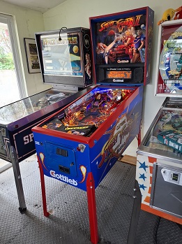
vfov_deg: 74.0
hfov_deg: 58.8
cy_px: 122
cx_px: 91
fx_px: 162
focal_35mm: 23
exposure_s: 1/60
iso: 250
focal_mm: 5.54
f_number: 1.8
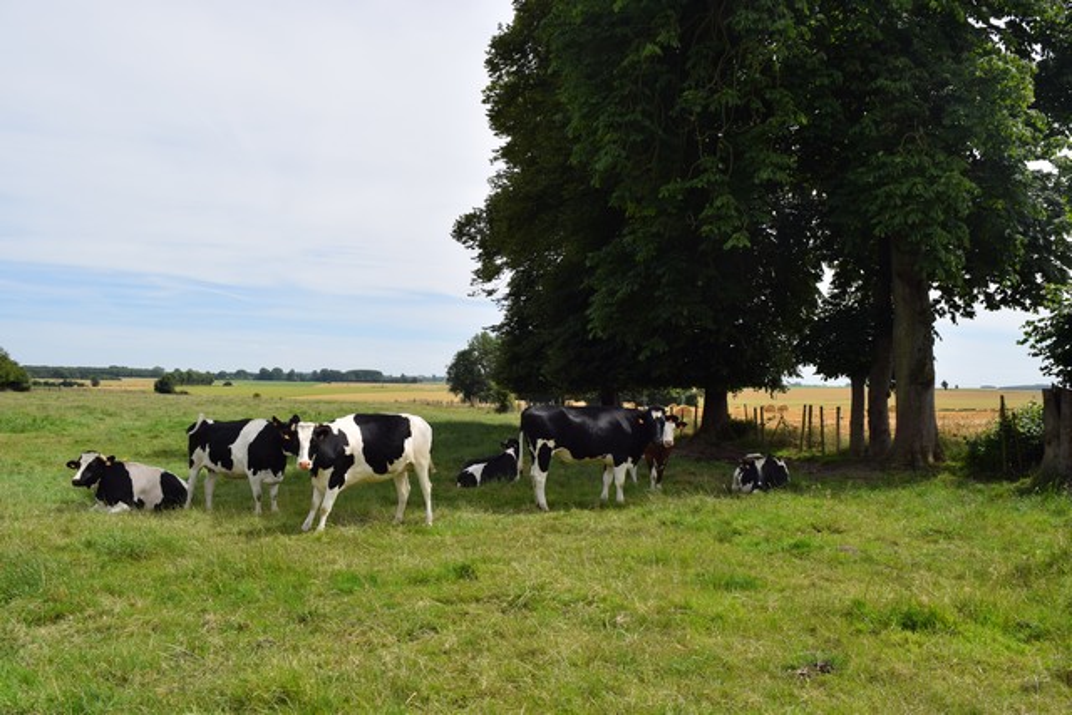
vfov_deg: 48.0
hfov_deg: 67.4
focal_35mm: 27
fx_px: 804
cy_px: 358
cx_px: 536
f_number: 10
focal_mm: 18
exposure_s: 1/200
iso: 100
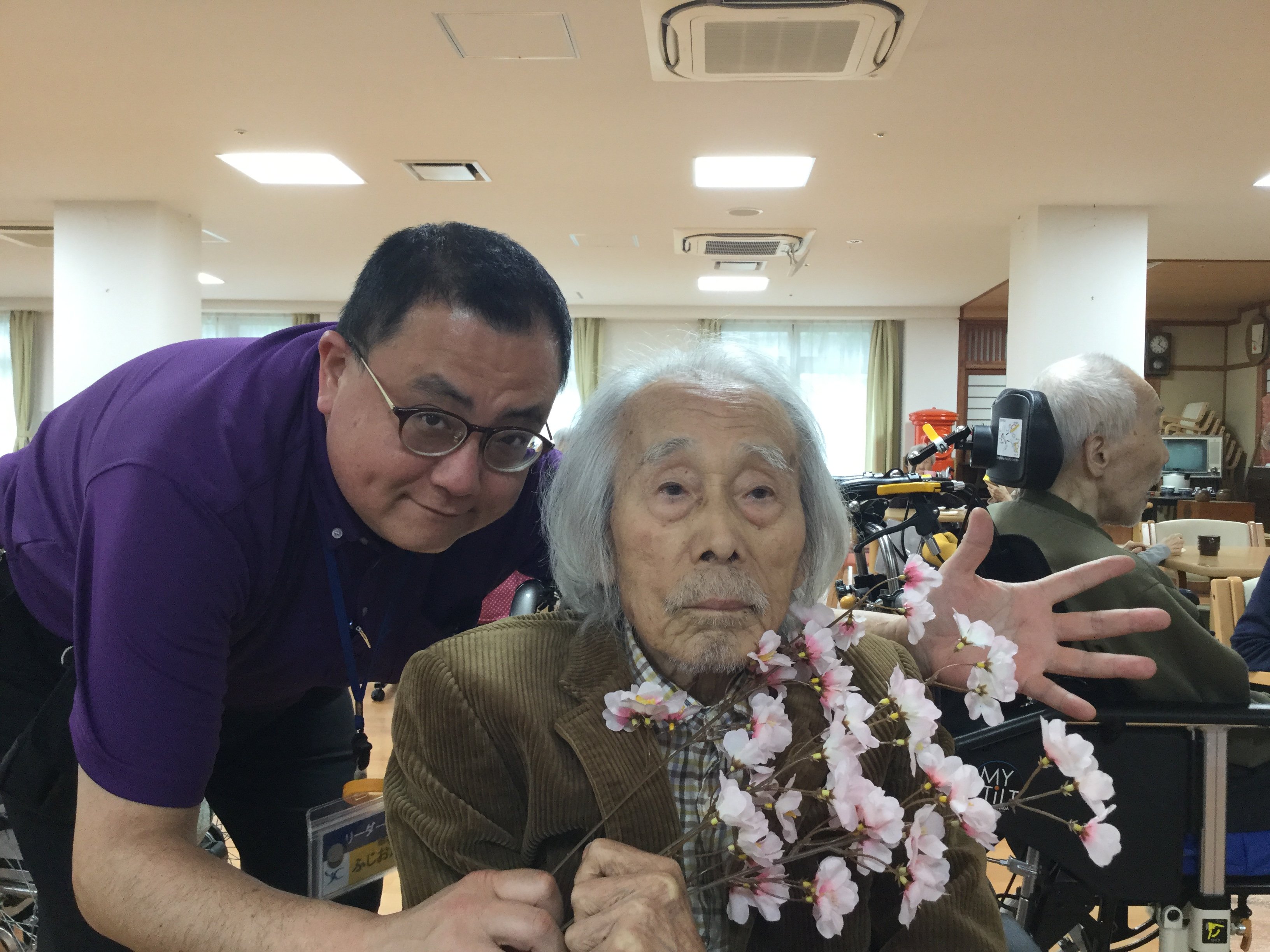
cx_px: 635
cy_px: 476
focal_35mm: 31
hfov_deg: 58.4
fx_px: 1137
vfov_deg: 45.4
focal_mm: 3.3
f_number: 2.4
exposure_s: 1/30
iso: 80
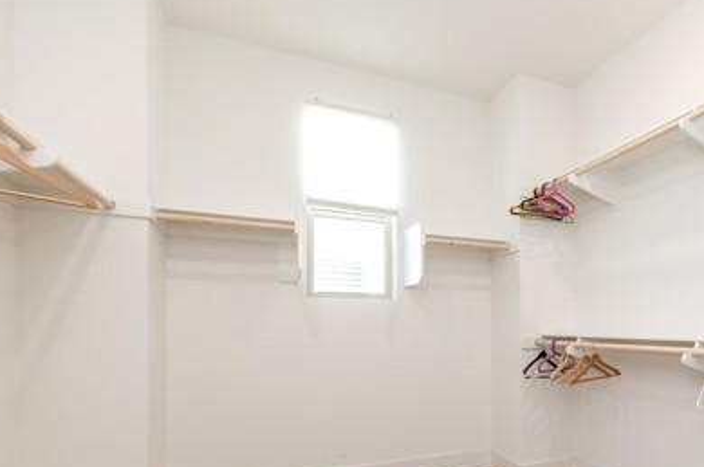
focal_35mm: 23
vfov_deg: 53.4
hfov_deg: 72.9
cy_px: 328
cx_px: 491
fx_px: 449
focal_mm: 14
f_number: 4
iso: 320
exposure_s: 1/60
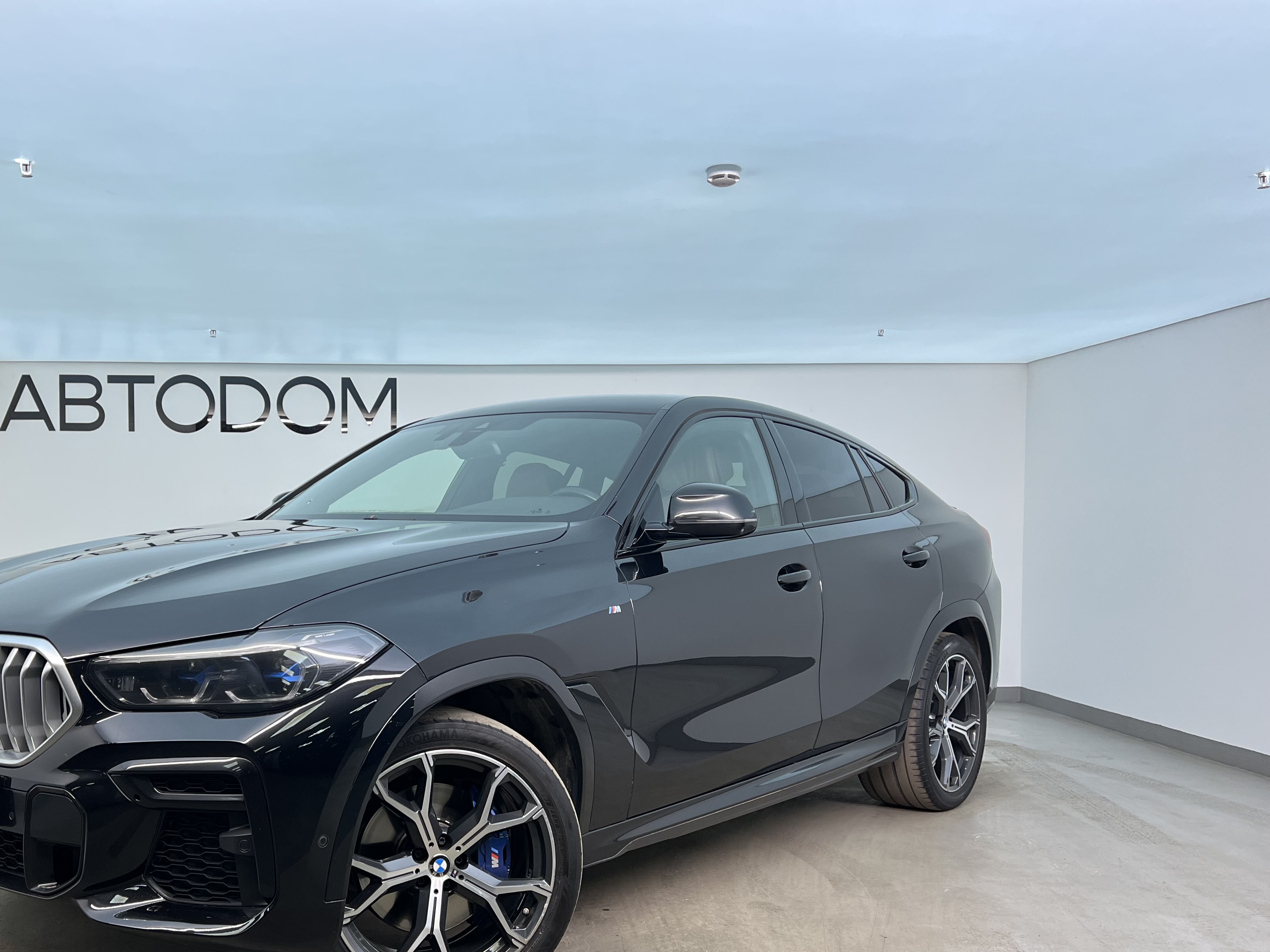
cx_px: 457
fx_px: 1247
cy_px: 569
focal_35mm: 34
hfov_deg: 53.2
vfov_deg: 41.6
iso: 100
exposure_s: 1/84
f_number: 1.5
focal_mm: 5.7
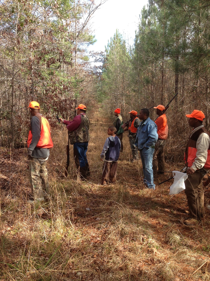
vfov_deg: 55.4
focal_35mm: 33
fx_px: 267
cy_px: 140
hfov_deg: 42.9
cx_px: 105
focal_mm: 4.13
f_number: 2.4
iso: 50
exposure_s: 1/287
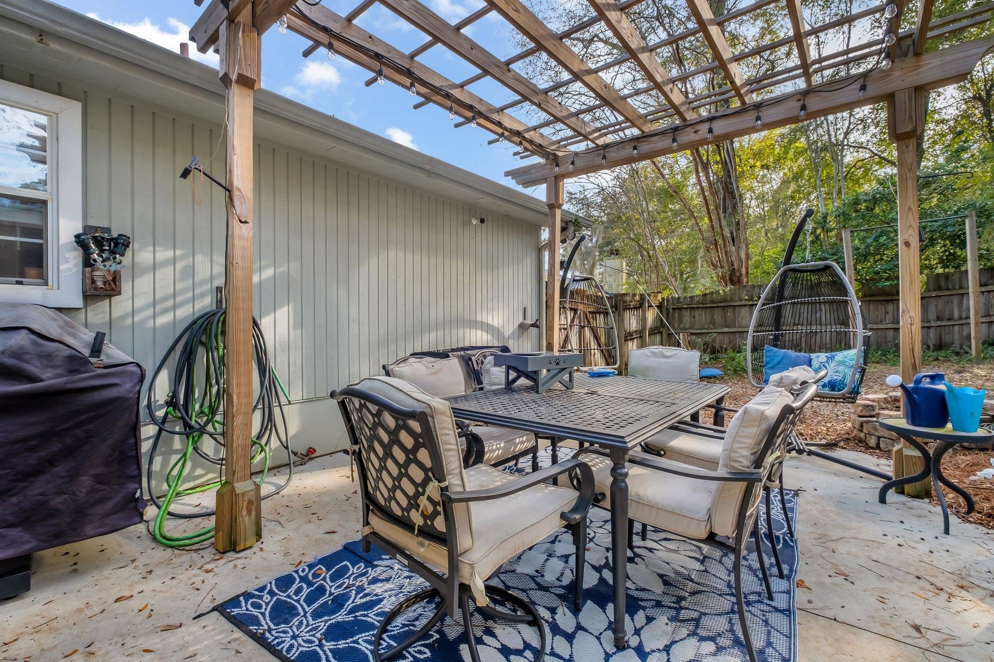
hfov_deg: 100.4
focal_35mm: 15
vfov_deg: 77.3
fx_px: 414
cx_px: 497
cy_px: 331
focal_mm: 10
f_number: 8
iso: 400
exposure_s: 1/170
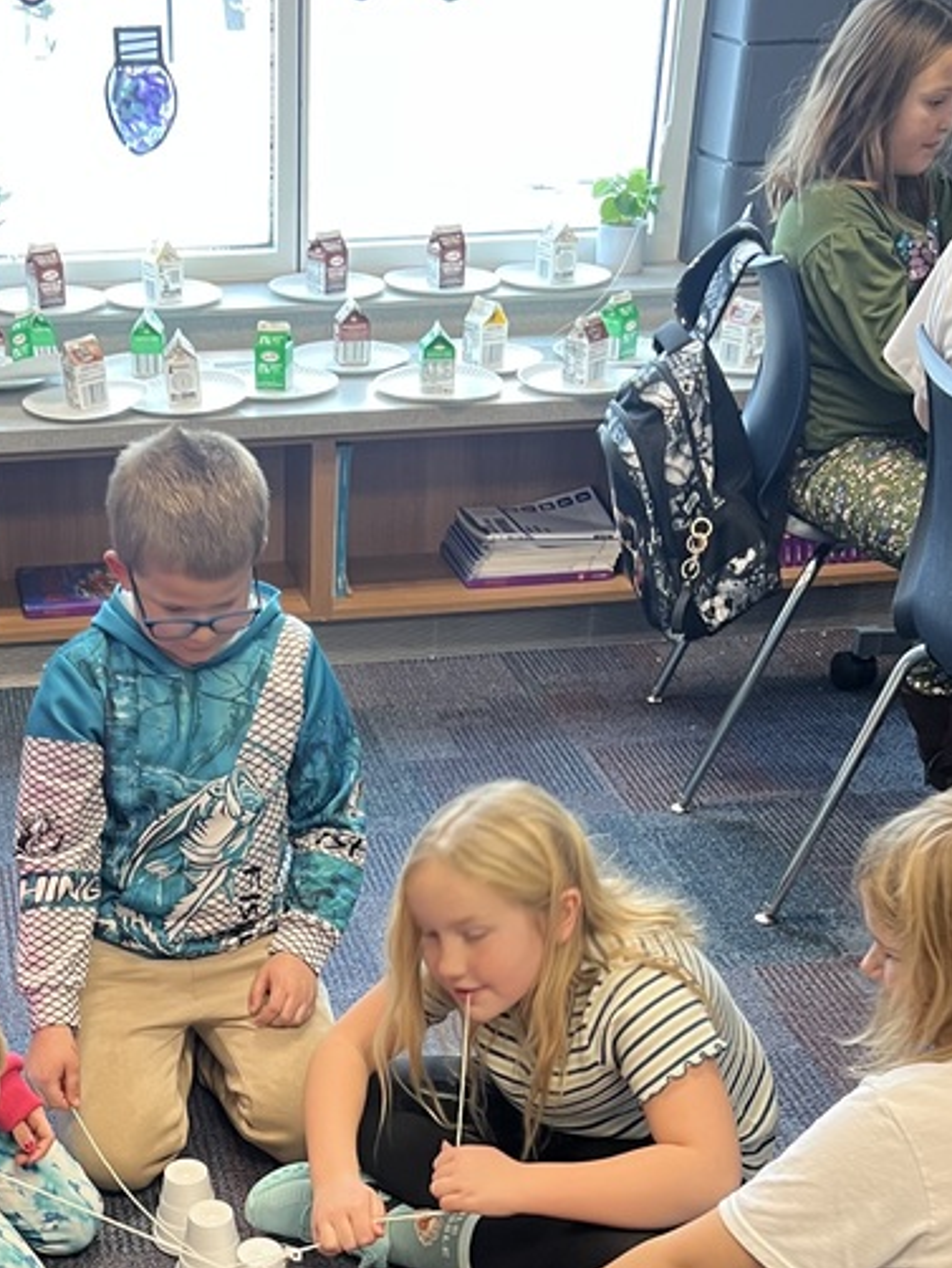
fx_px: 1942
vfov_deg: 34.7
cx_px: 247
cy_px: 1066
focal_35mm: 53
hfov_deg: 27.2
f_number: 1.5
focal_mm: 5.7
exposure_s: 1/60
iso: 100
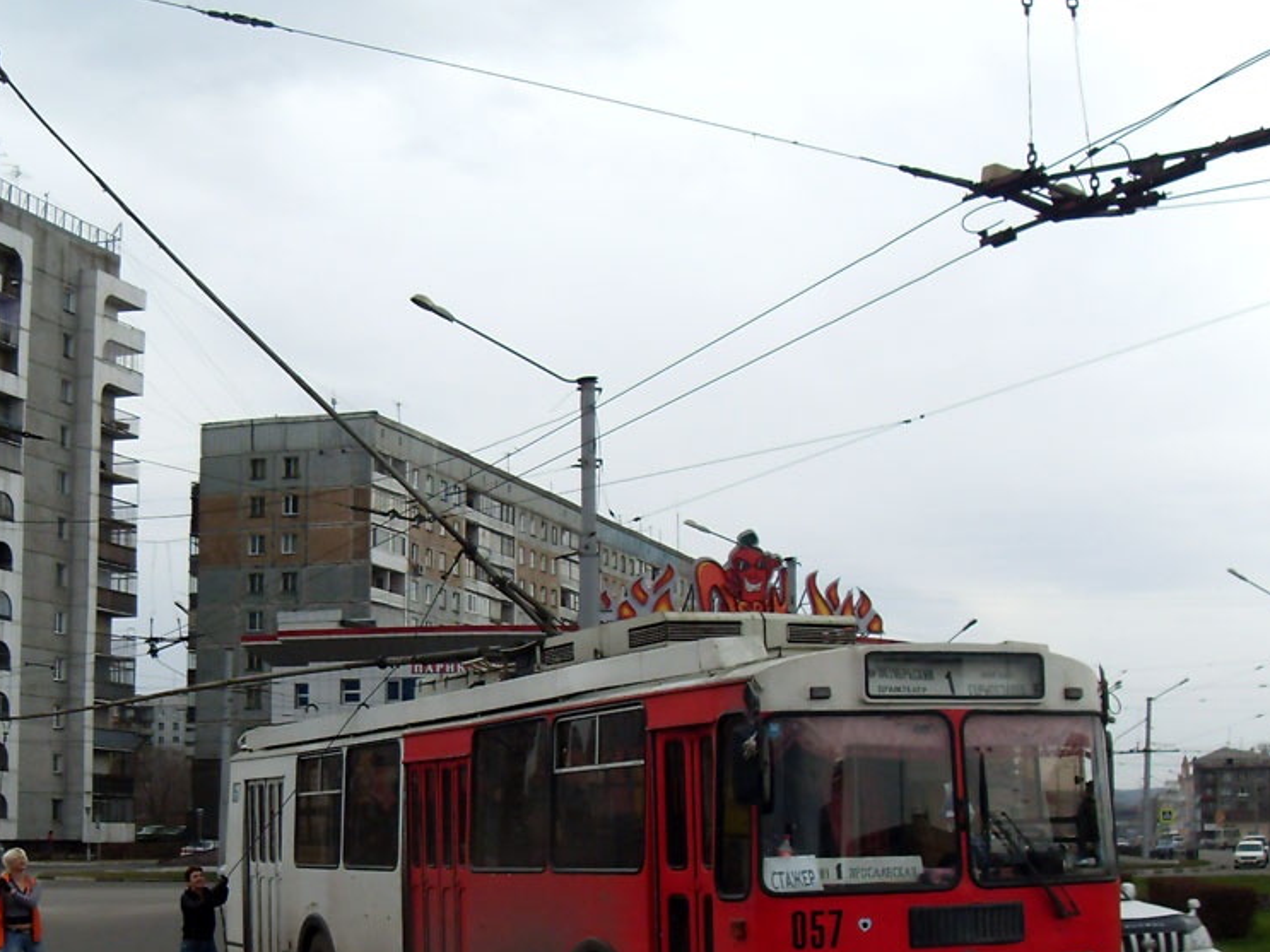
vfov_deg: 28.4
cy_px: 641
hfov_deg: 37.5
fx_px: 1871
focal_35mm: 51
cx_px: 610
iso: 80
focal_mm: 6.3
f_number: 7
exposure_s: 1/180
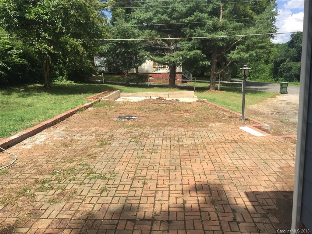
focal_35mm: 29
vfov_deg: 48.2
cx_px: 156
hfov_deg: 61.7
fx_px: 261
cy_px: 117
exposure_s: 1/1464
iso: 32
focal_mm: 4.15
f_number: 2.2
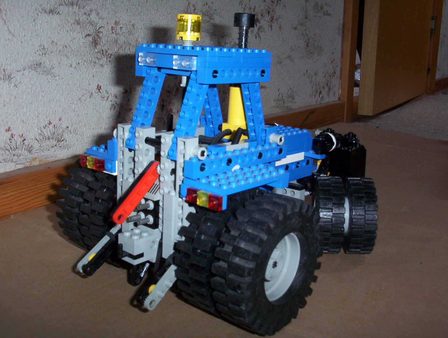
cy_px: 169
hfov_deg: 47.8
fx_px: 506
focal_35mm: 39
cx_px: 224
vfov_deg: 37.0
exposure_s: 1/30
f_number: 4.5
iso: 140
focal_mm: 6
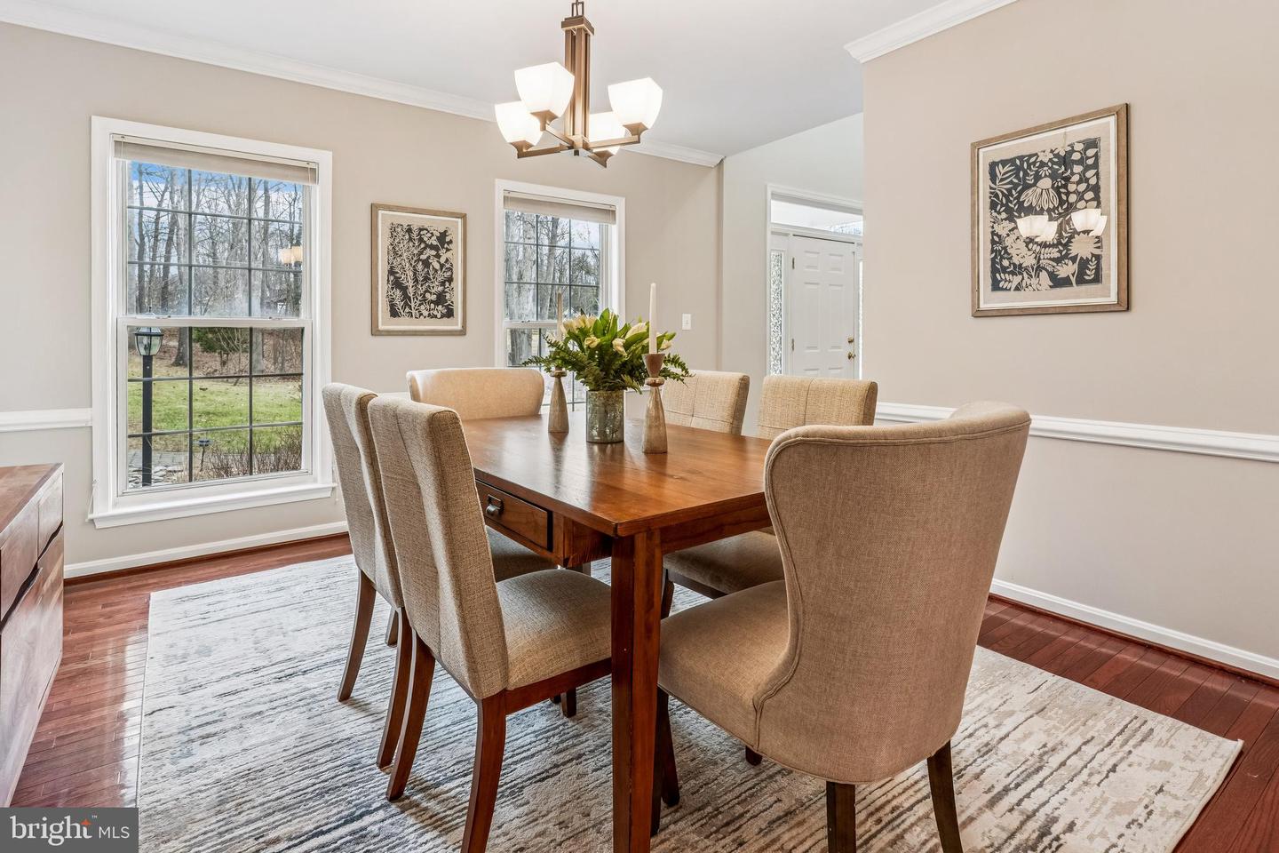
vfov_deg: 70.4
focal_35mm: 17
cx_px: 640
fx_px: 604
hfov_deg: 93.3
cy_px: 426
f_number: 8
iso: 640
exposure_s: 1/20
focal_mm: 17
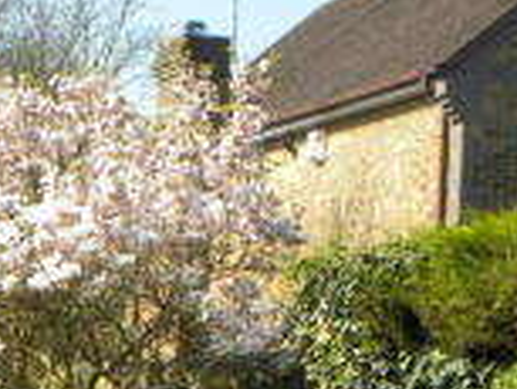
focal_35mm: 141
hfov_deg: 13.6
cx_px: -86
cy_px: 431
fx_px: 2108
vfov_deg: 10.4
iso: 64
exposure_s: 1/206
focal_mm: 6.6
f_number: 5
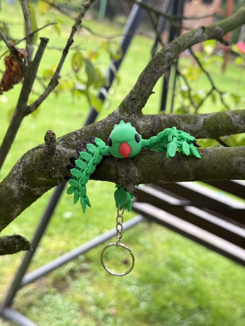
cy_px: 163
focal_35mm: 48
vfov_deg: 39.7
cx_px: 122
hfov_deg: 30.3
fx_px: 453
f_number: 1.78
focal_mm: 6.76
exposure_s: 1/394
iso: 80
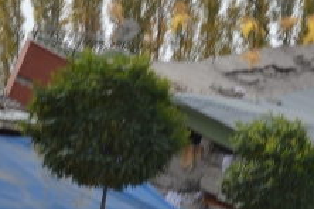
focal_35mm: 173
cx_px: 383
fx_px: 1509
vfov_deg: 7.9
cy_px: 105
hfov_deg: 11.6
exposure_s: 1/250
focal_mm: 40
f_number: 8
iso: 100
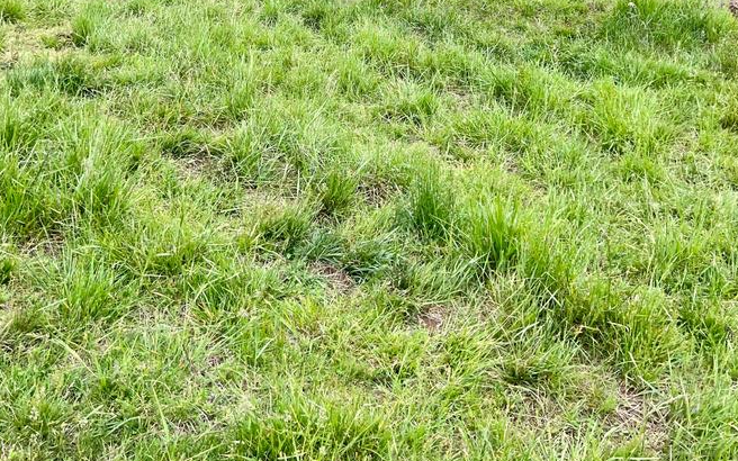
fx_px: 845
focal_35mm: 42
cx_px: 327
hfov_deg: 47.1
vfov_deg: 28.5
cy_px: -6
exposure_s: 1/611
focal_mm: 5.7
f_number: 1.5
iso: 50
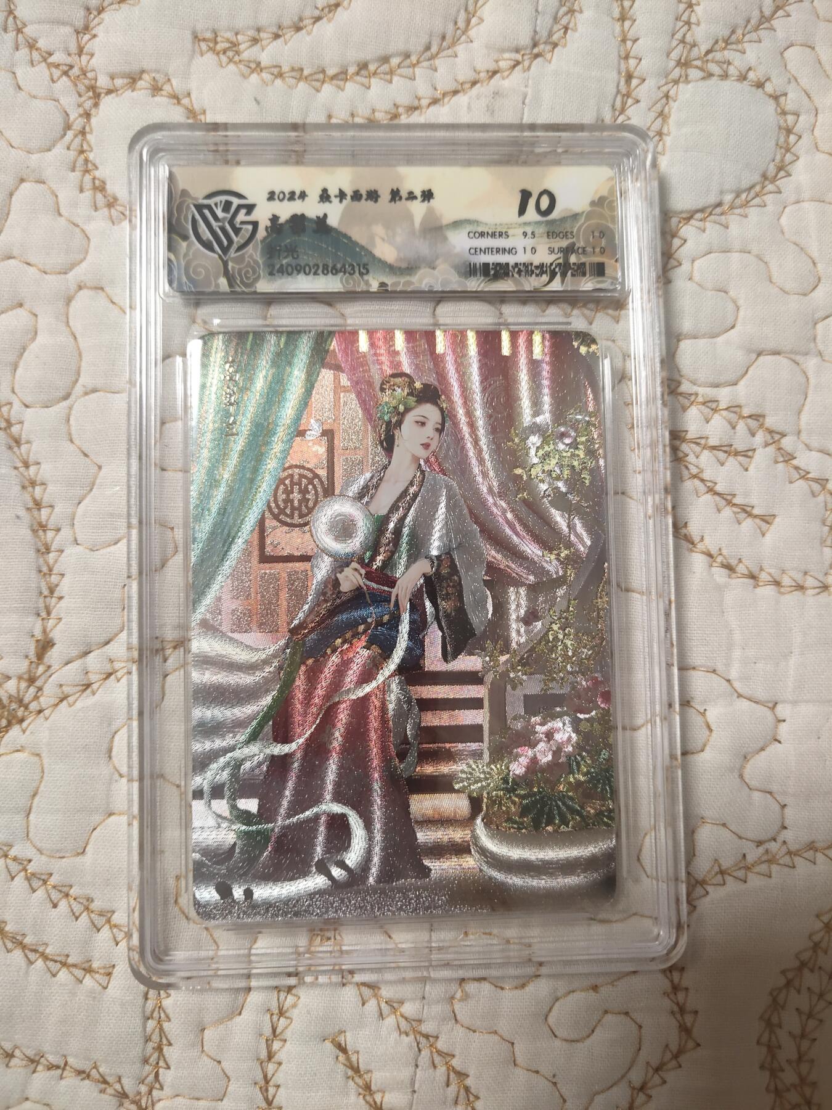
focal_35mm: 26
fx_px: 833
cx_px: 416
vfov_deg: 67.3
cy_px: 555
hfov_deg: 53.1
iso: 202
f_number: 1.79
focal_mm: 4.27
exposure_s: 1/50
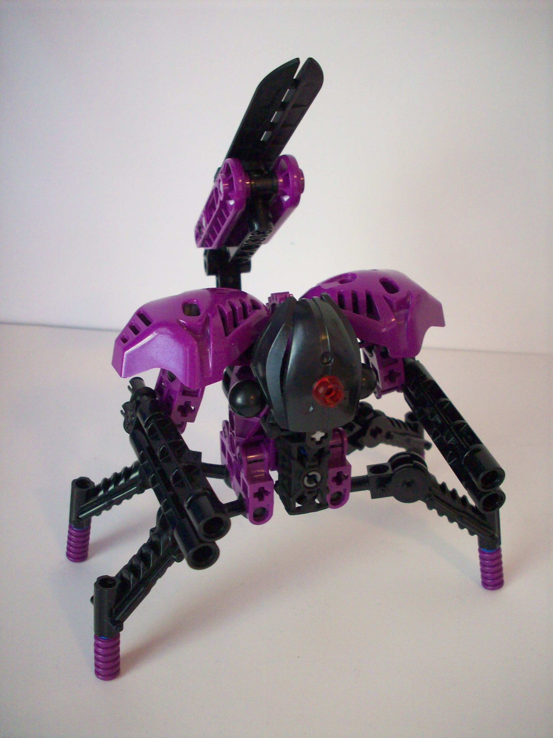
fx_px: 788
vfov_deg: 50.1
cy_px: 369
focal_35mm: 37
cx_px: 276
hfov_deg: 38.7
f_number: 2.8
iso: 160
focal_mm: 6.2
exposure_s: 1/12.6
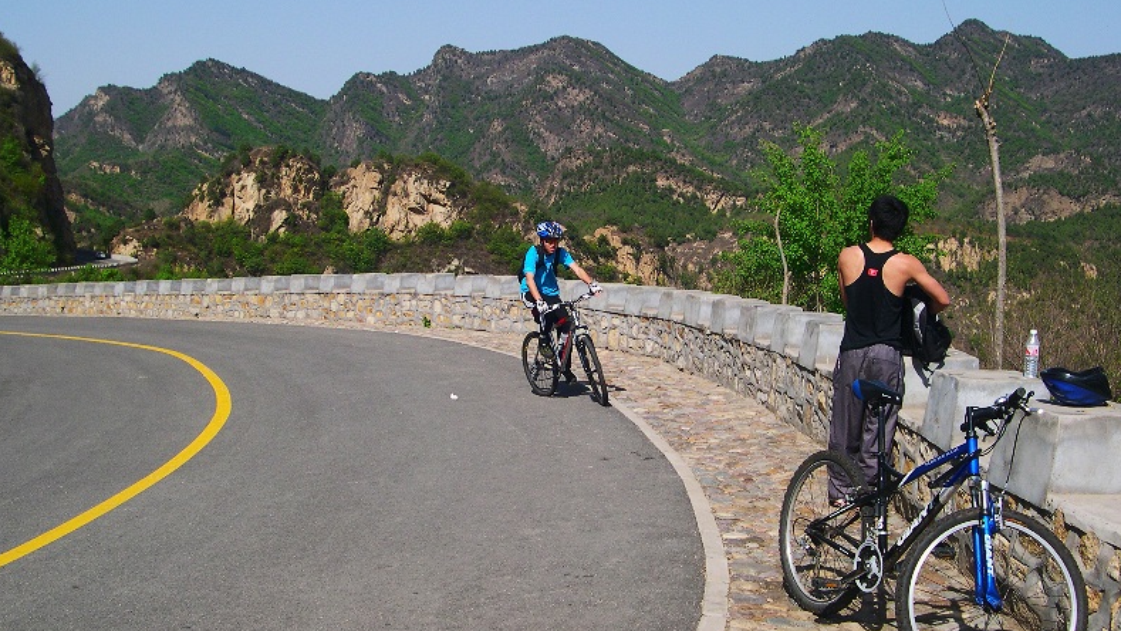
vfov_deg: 28.4
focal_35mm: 42
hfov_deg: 48.4
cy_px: 325
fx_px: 1249
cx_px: 554
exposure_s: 1/200
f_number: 7.6
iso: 100
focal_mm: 8
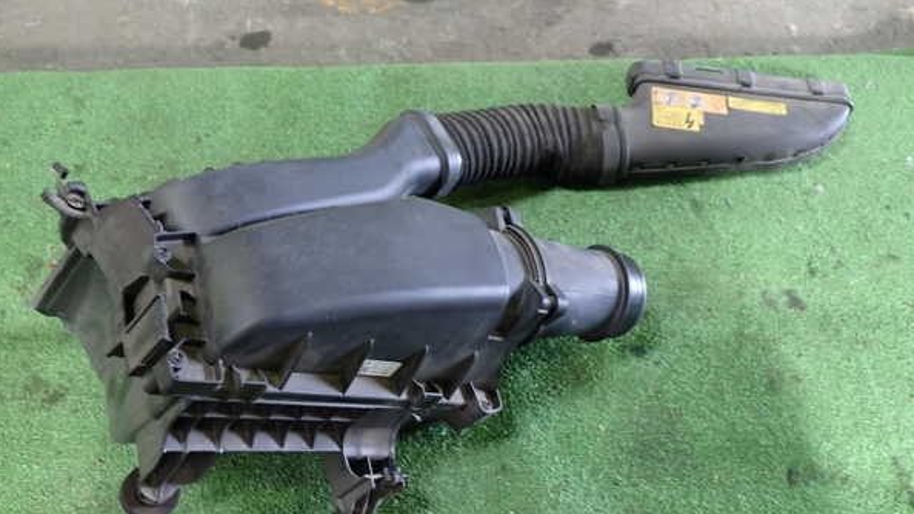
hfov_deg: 59.5
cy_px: 295
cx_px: 455
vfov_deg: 35.6
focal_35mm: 33
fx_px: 800
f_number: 2.3
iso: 320
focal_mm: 5.4
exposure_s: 1/30
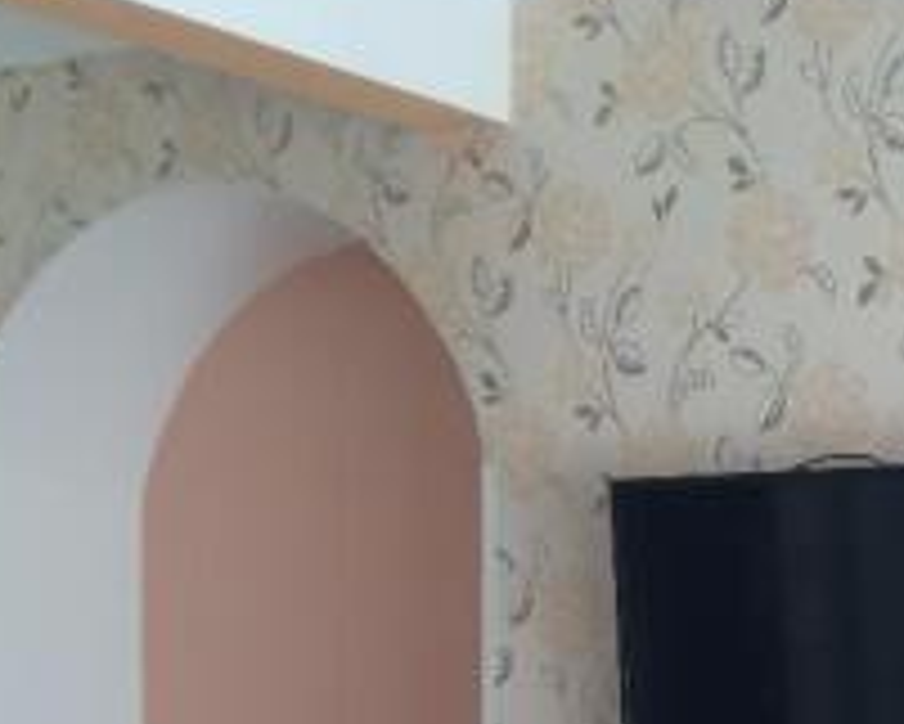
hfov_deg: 21.7
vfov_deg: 17.9
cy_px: 843
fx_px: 2195
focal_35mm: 82
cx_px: 1064
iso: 40
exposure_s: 1/30
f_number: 2.2
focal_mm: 4.15
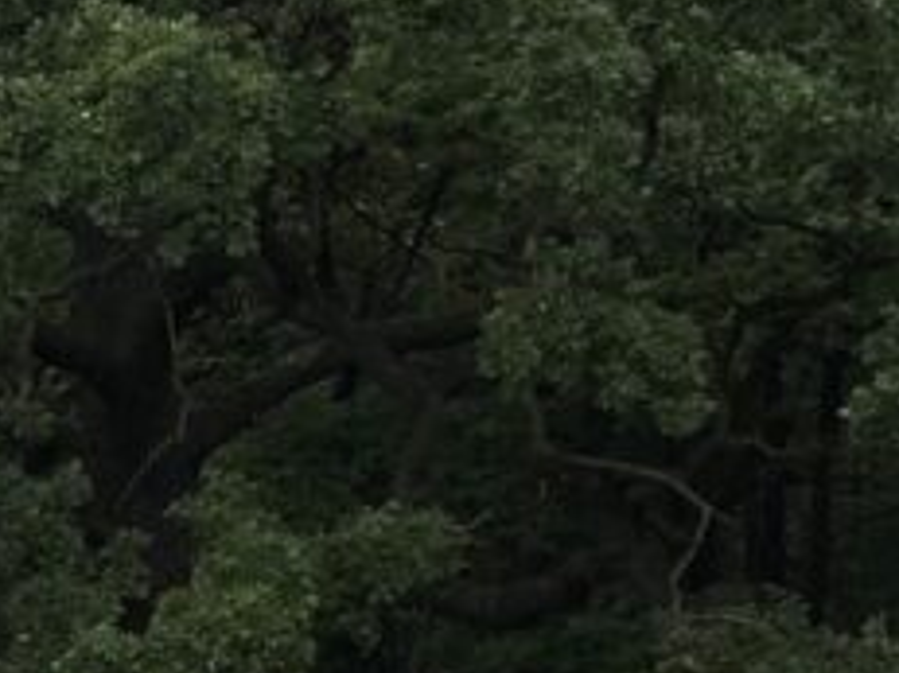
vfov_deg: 8.7
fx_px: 4413
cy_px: 650
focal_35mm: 170
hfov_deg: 11.2
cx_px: -475
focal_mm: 4
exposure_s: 1/463
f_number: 1.8
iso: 20
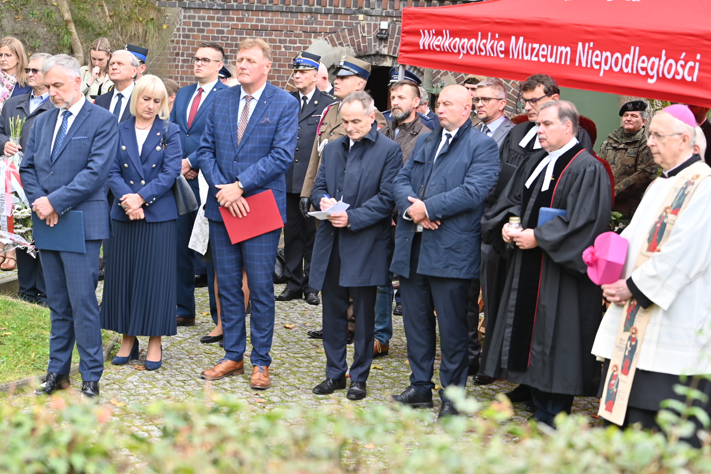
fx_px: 1481
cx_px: 371
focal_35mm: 75
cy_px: 234
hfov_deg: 27.0
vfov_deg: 18.2
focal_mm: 70
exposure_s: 1/125
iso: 100
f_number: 3.5
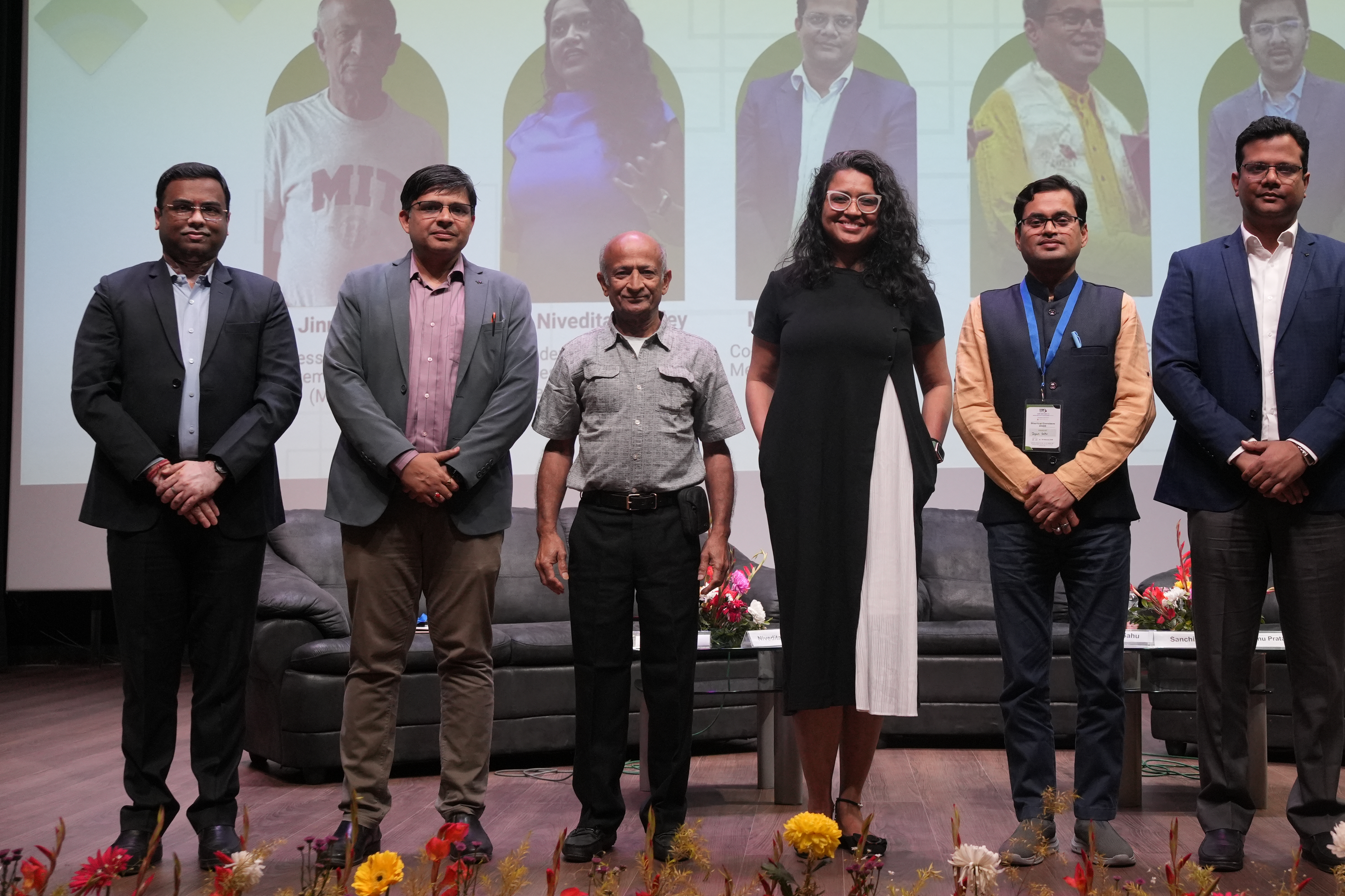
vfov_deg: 27.3
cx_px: 847
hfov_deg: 39.8
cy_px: 379
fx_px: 1843
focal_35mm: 49
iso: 1600
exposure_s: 1/160
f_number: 4
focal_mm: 25.5
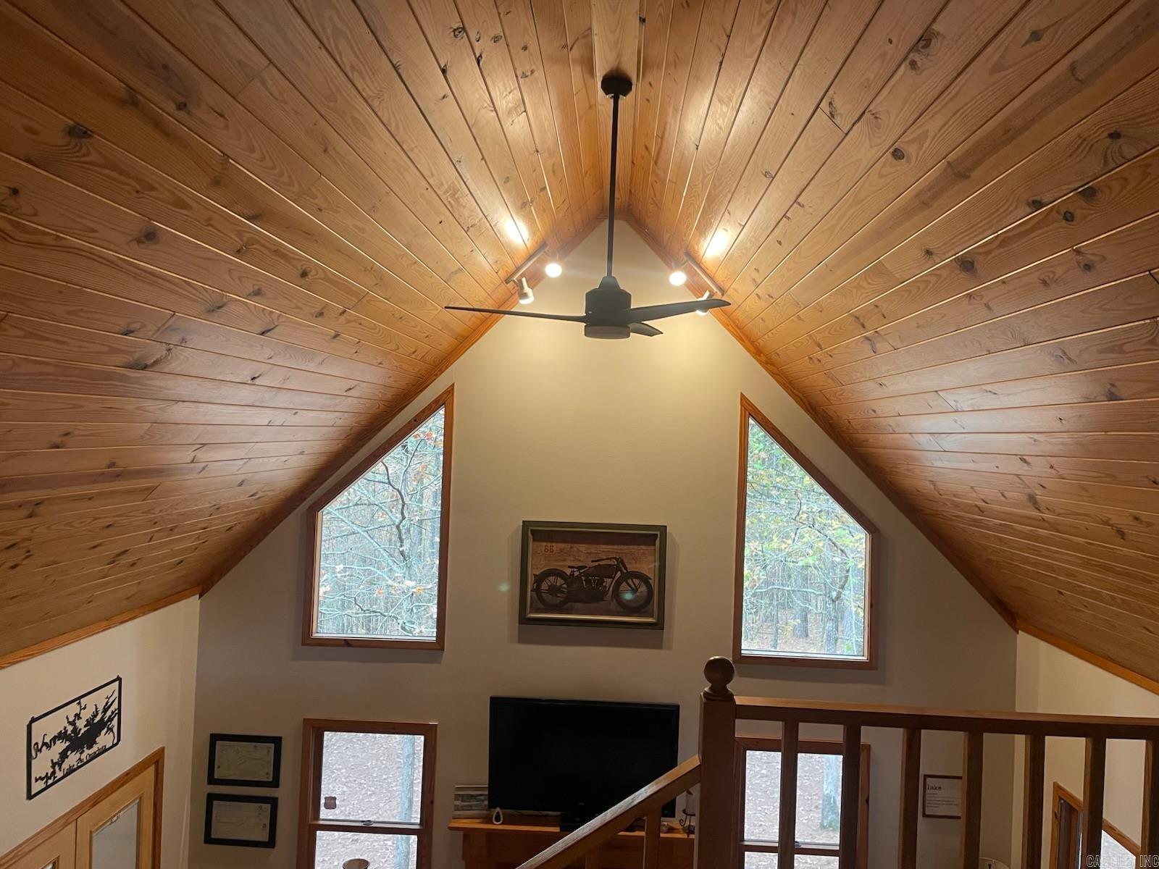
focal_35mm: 26
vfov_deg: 53.1
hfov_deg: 67.3
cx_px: 580
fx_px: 871
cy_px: 434
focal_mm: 4.2
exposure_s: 1/60
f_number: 1.6
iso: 125
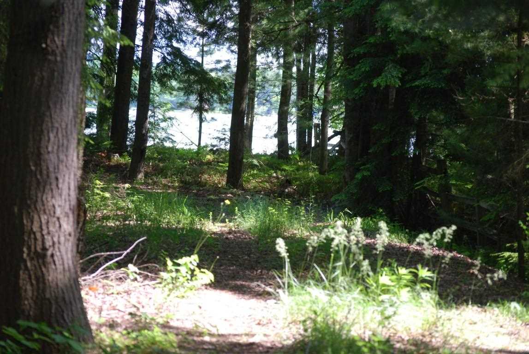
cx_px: 264
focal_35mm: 135
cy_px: 177
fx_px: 1986
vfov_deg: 10.2
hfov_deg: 15.2
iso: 200
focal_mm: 90
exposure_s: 1/100
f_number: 4.5
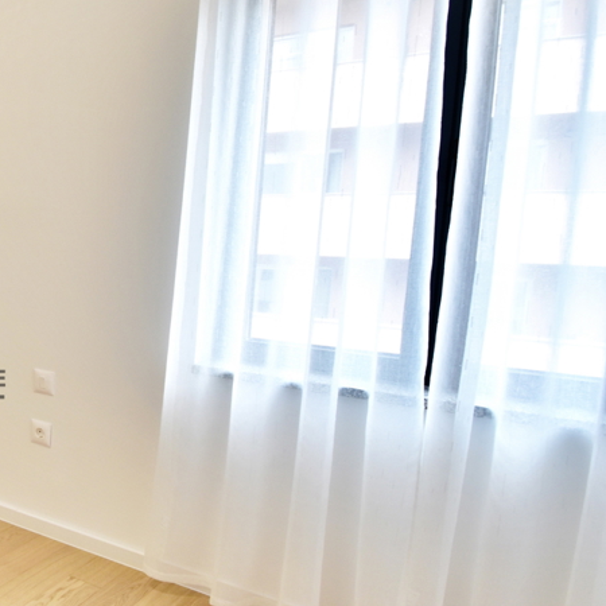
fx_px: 673
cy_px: 316
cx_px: -144
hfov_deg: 36.0
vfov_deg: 48.4
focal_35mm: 34
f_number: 4.5
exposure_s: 1/30
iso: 125
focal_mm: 10
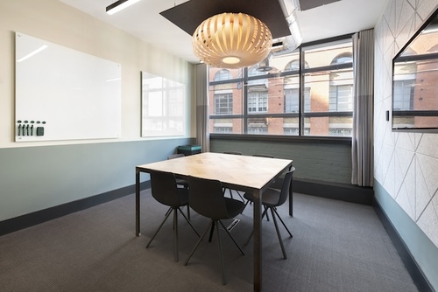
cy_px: 146
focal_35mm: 15
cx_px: 219
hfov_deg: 100.4
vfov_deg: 77.4
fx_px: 183
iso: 100
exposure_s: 1/8
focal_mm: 15
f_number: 8
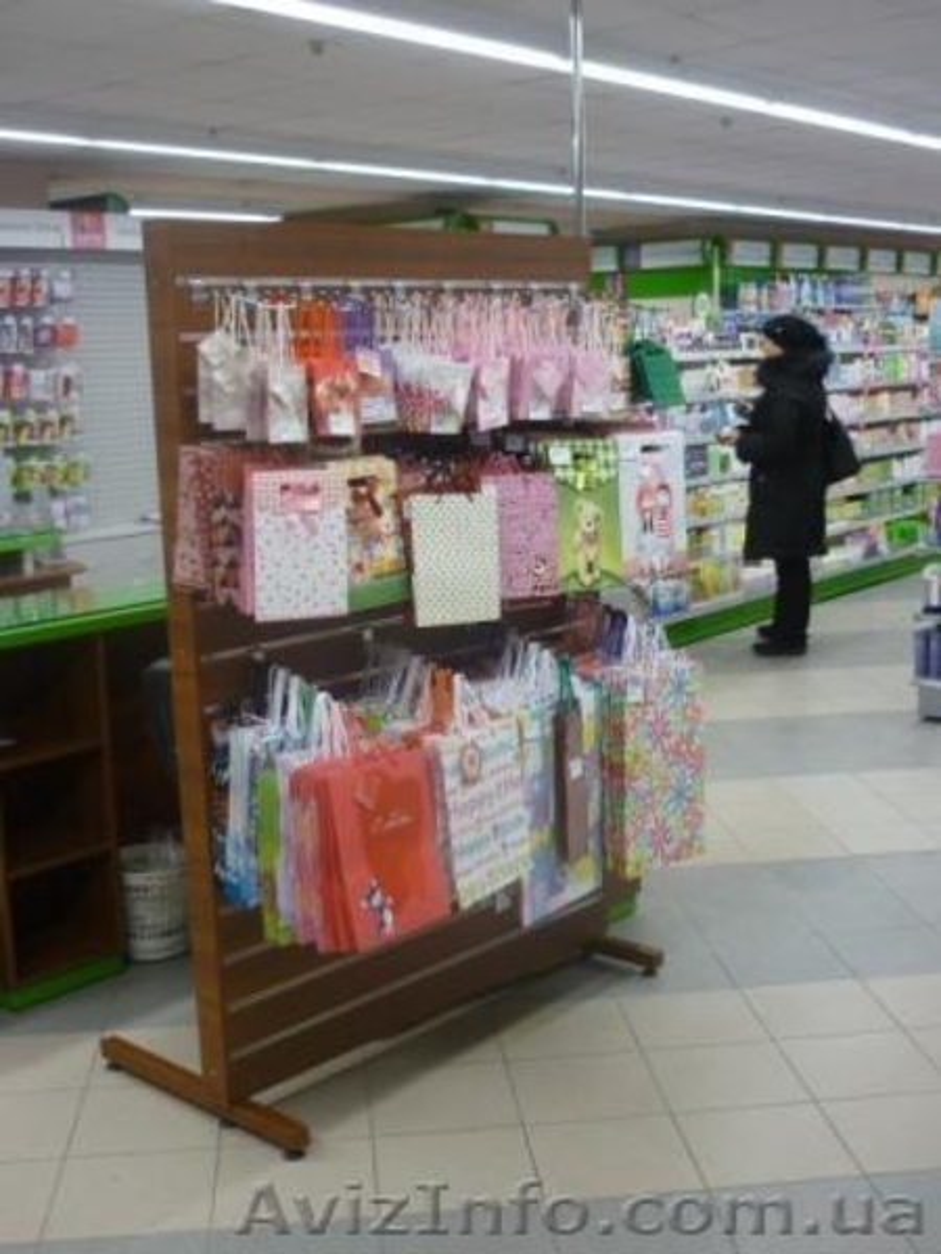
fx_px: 1522
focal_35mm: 42
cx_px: 470
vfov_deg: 44.8
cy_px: 627
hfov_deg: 34.3
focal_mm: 5.5
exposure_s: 1/40
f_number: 2.8
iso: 80
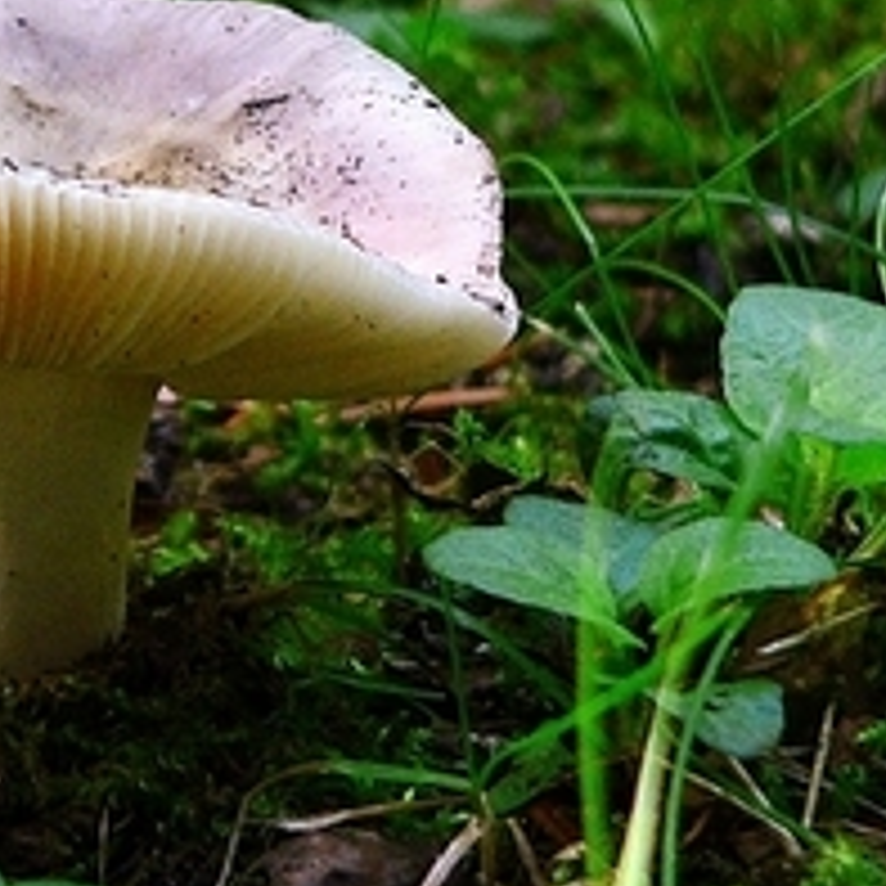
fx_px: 4054
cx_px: 333
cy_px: 283
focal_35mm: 140
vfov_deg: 12.5
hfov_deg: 12.5
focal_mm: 8.7
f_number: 2.8
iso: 100
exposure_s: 1/125
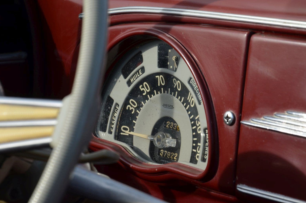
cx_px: 160
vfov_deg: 7.5
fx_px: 1548
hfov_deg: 11.3
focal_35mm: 183
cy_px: 113
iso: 180
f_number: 8
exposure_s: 1/250
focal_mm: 105
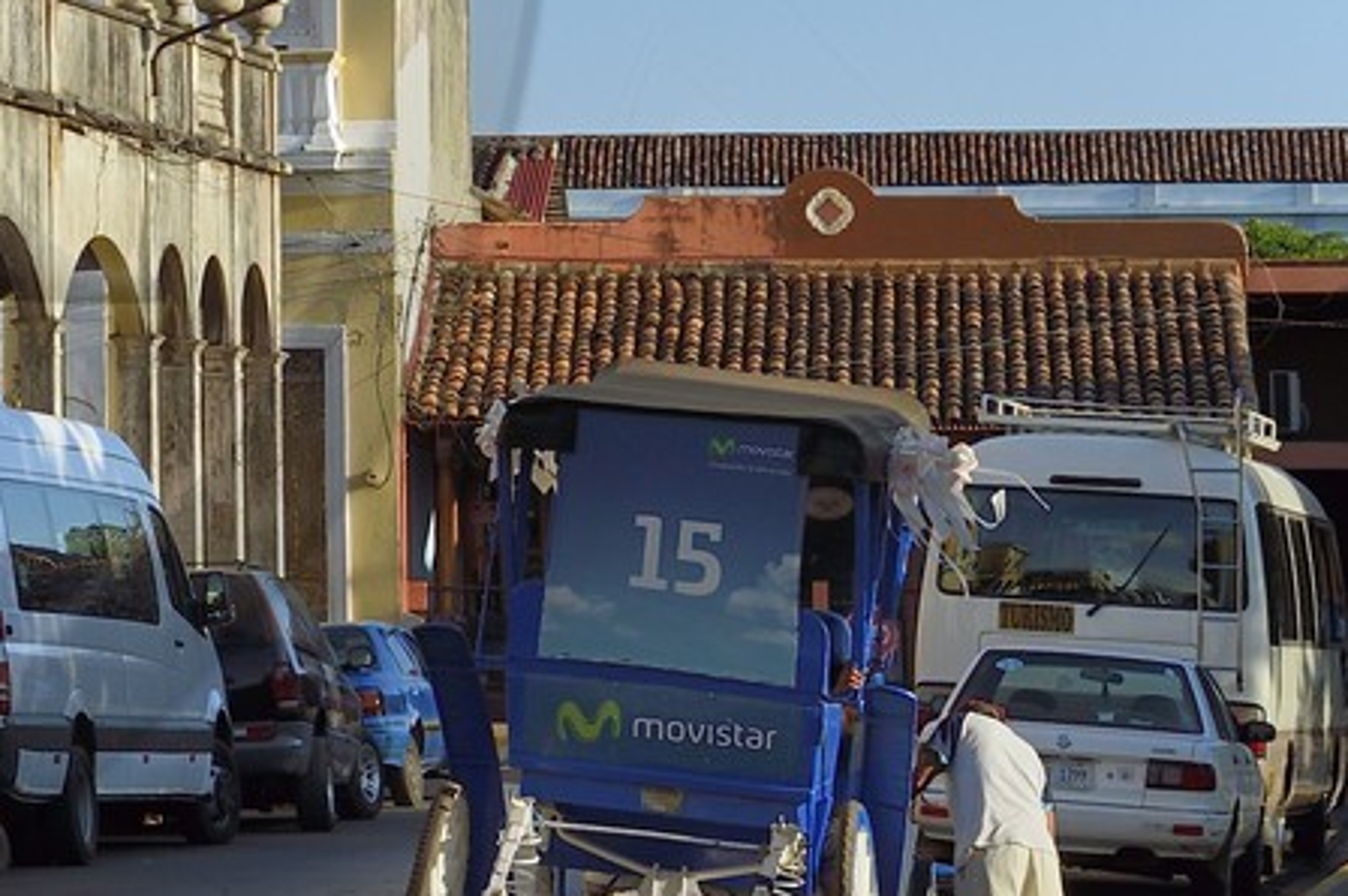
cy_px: -186
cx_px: -704
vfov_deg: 6.6
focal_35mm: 207
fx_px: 7745
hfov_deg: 9.6
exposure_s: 1/320
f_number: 10
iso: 200
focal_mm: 58
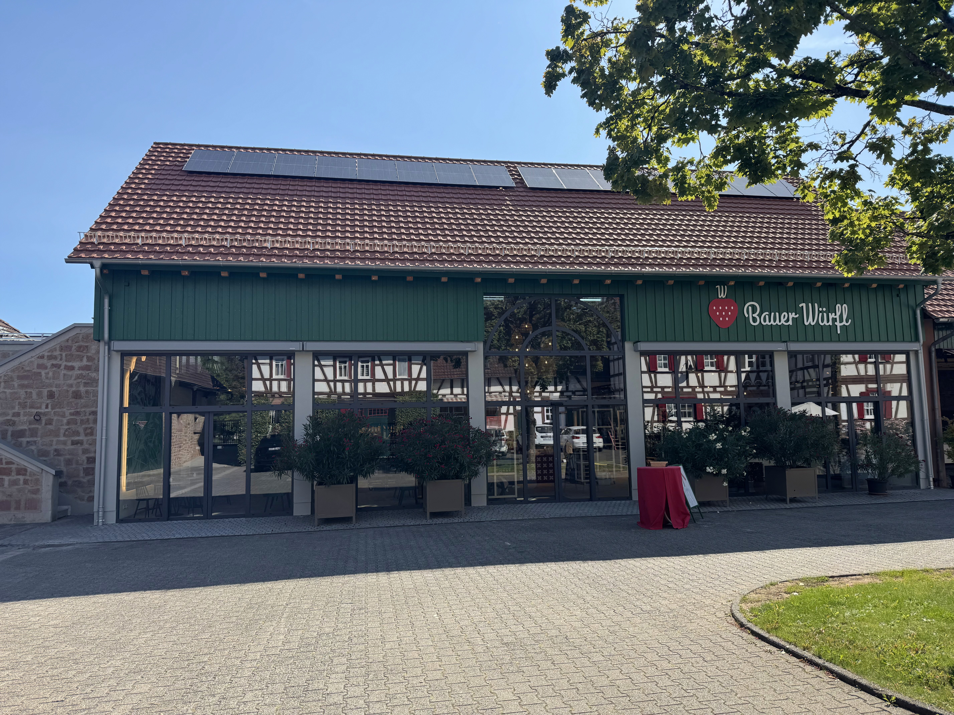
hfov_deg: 71.6
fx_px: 661
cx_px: 477
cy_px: 358
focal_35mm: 24
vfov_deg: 56.8
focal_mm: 6.76
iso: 80
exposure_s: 1/2415
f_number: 1.78
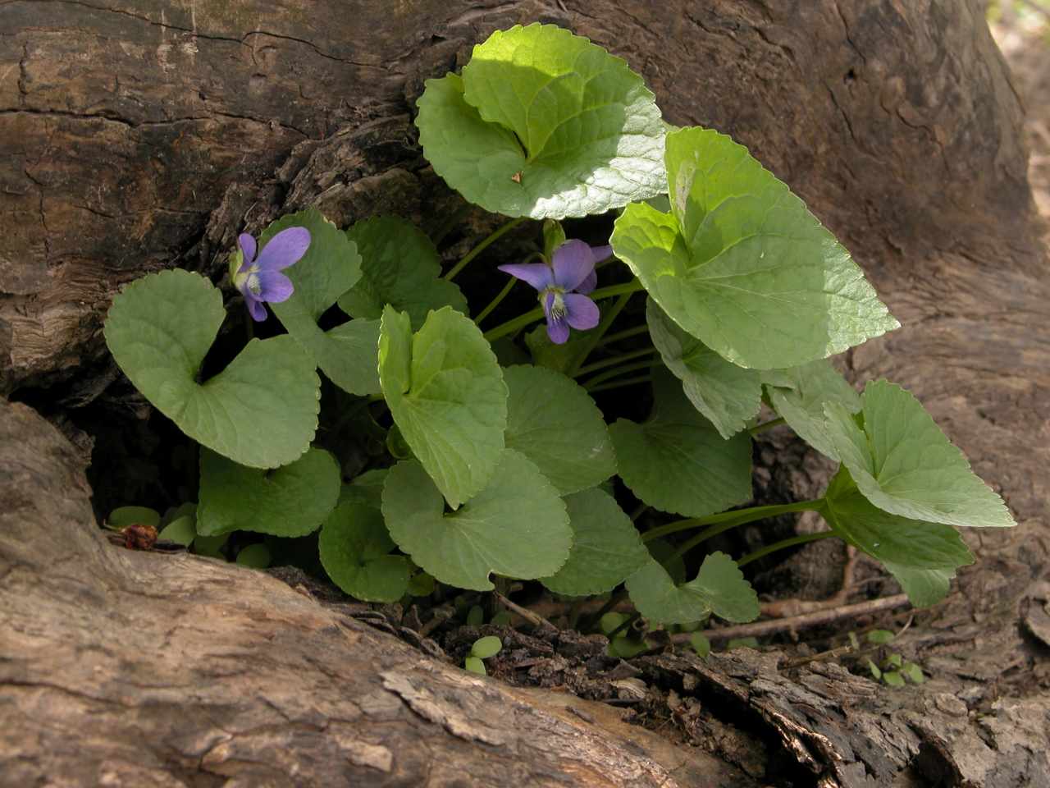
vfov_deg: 13.8
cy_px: 394
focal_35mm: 107
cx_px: 525
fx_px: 3246
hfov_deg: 18.4
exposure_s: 1/26.6
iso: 100
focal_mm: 27.3
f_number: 7.4
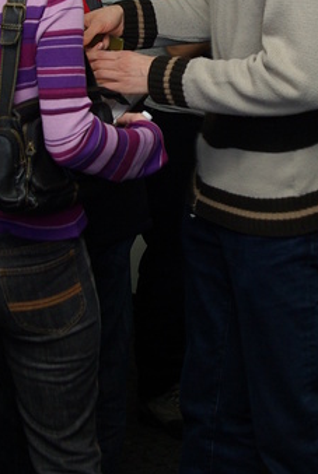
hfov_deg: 11.4
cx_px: 210
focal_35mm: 120
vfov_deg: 16.9
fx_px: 1585
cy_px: 105
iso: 200
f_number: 4
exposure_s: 1/50
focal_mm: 28
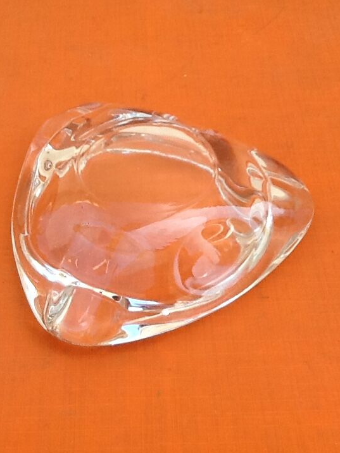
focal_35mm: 59
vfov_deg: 32.7
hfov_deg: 24.8
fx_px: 773
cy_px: 227
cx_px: 150
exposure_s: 1/297
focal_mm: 2.03
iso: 40
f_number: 2.4
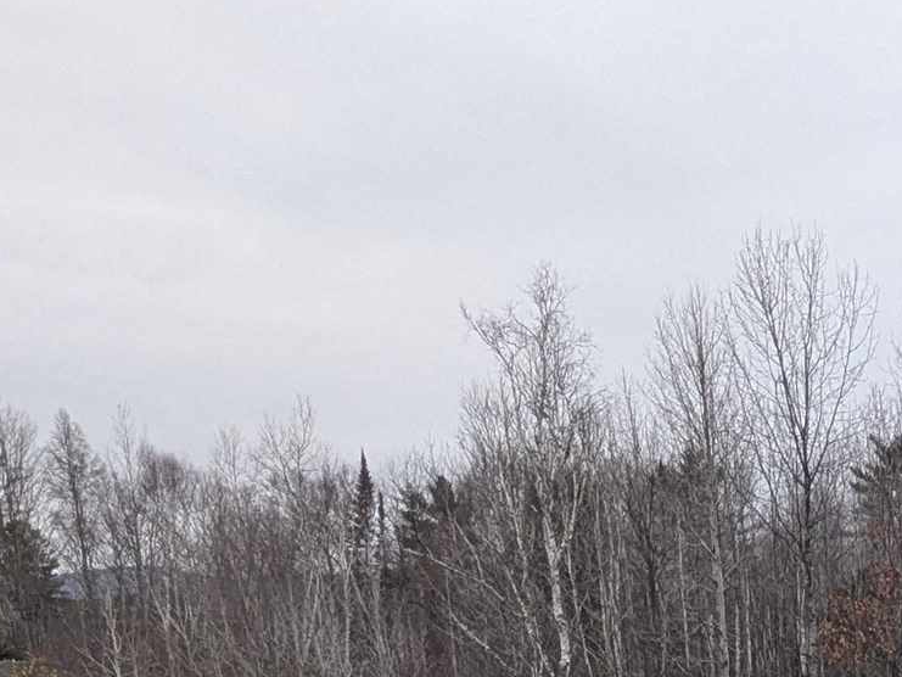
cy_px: 989
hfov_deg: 28.4
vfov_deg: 21.5
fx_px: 1512
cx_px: 1117
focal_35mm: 58
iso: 49
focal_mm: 1.83
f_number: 2.2
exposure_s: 1/120
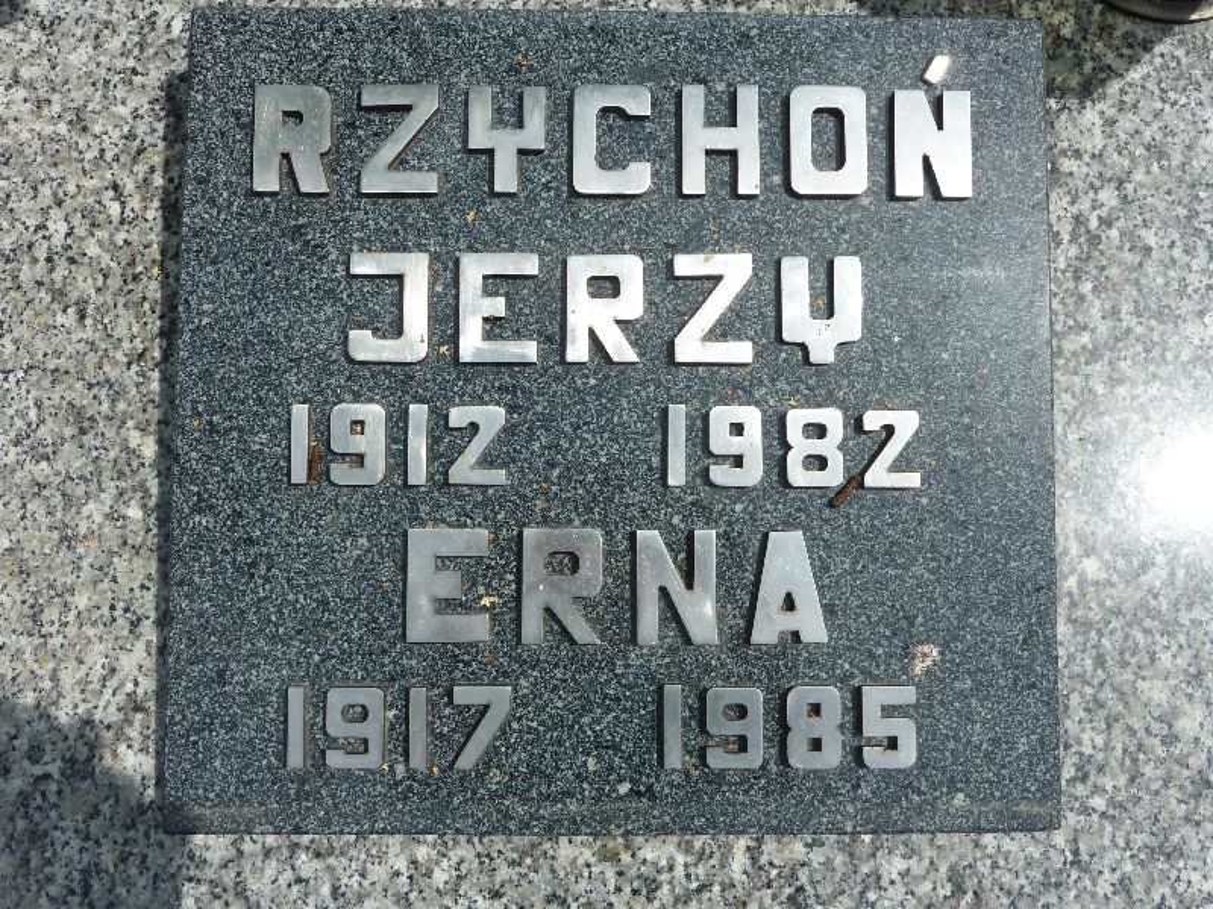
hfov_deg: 61.7
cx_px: 606
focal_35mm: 29
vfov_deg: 48.2
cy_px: 454
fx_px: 1016
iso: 80
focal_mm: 4.7
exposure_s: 1/640
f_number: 5.6
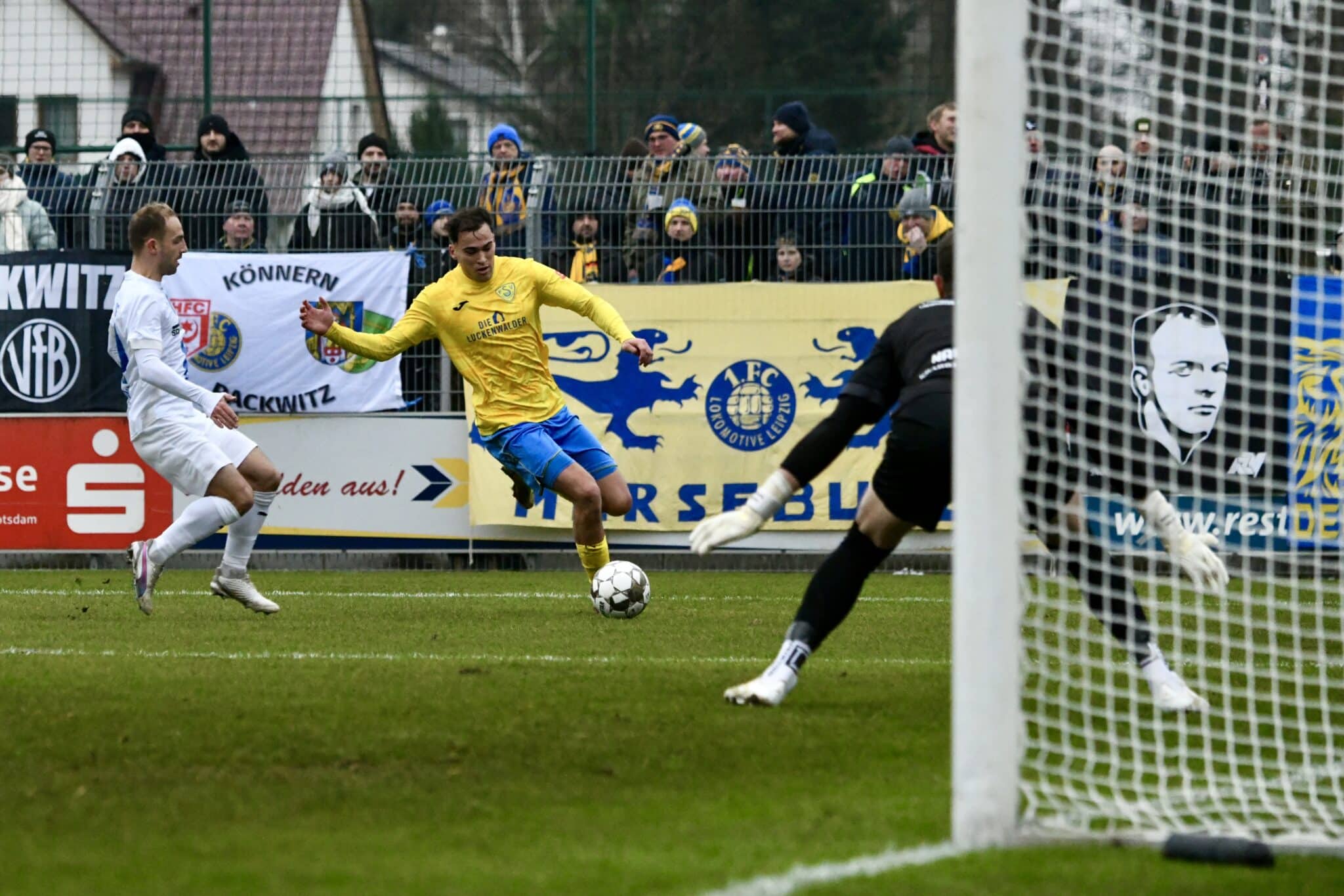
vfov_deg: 6.5
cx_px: 672
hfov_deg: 9.8
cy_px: 448
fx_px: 7839
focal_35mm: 210
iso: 8000
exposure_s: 1/1600
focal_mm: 210
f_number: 5.3
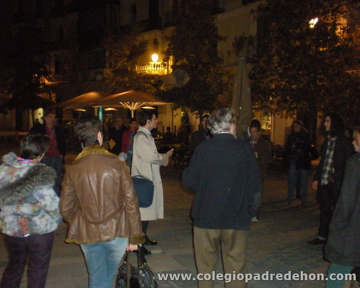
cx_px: 167
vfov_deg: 37.3
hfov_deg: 45.8
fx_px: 426
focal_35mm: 40
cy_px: 143
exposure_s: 1/60
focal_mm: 6.3
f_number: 3.1
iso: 800
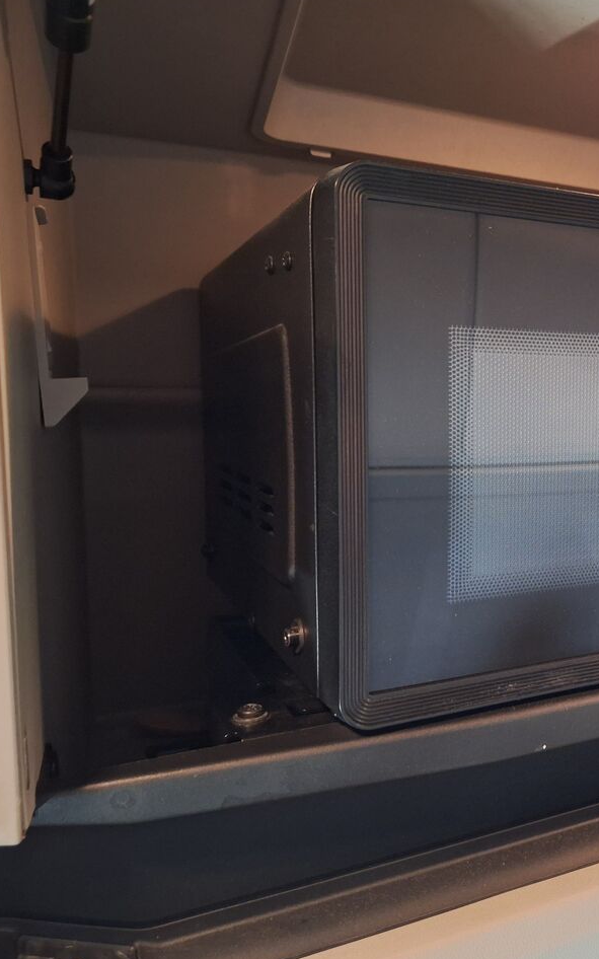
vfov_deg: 58.1
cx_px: 604
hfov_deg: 34.7
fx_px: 862
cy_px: 478
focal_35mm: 33
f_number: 1.8
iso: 1000
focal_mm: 5.54
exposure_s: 1/20
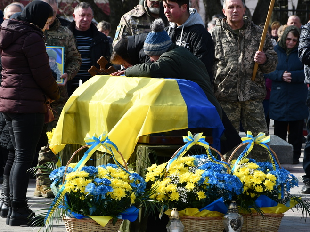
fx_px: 2104
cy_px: 75
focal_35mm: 235
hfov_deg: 8.4
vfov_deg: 6.3
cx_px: 163
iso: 200
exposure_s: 1/500
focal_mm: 105
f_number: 6.3
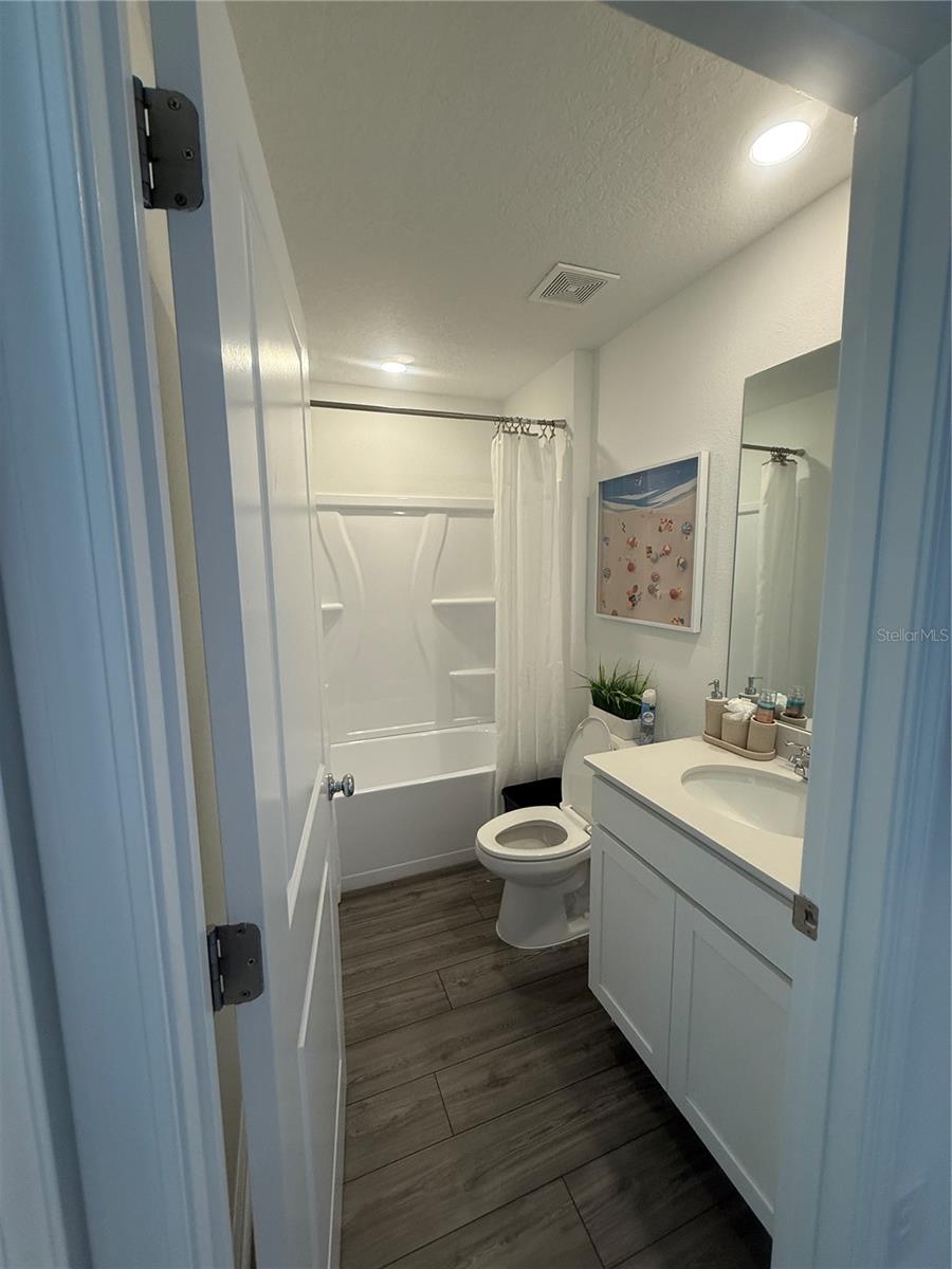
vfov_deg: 102.1
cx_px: 476
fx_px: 513
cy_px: 634
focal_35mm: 14
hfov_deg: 85.7
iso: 160
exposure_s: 1/120
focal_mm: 2.22
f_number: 2.2
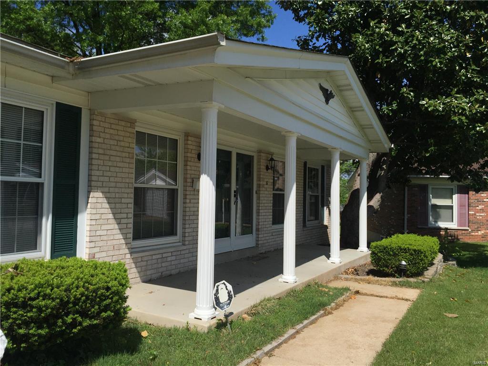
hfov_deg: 61.7
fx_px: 409
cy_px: 183
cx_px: 244
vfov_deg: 48.2
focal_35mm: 29
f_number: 2.2
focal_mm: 4.15
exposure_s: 1/4405
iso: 32
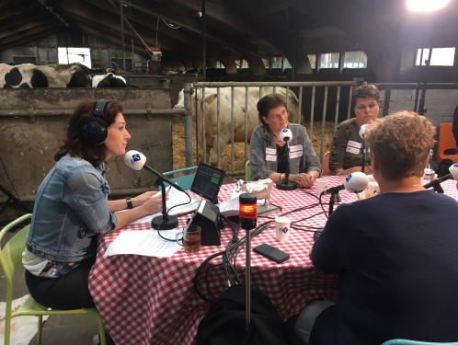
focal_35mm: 29
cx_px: 229
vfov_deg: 48.3
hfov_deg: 61.6
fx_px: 384
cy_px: 172
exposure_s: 1/33
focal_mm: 4.15
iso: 100
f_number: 2.2
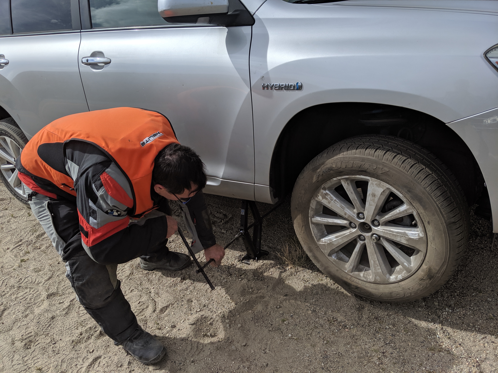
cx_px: 249
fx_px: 388
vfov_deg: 51.4
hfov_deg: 65.3
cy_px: 186
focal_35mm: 27
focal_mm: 4.44
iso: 66
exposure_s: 1/7812
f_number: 1.8
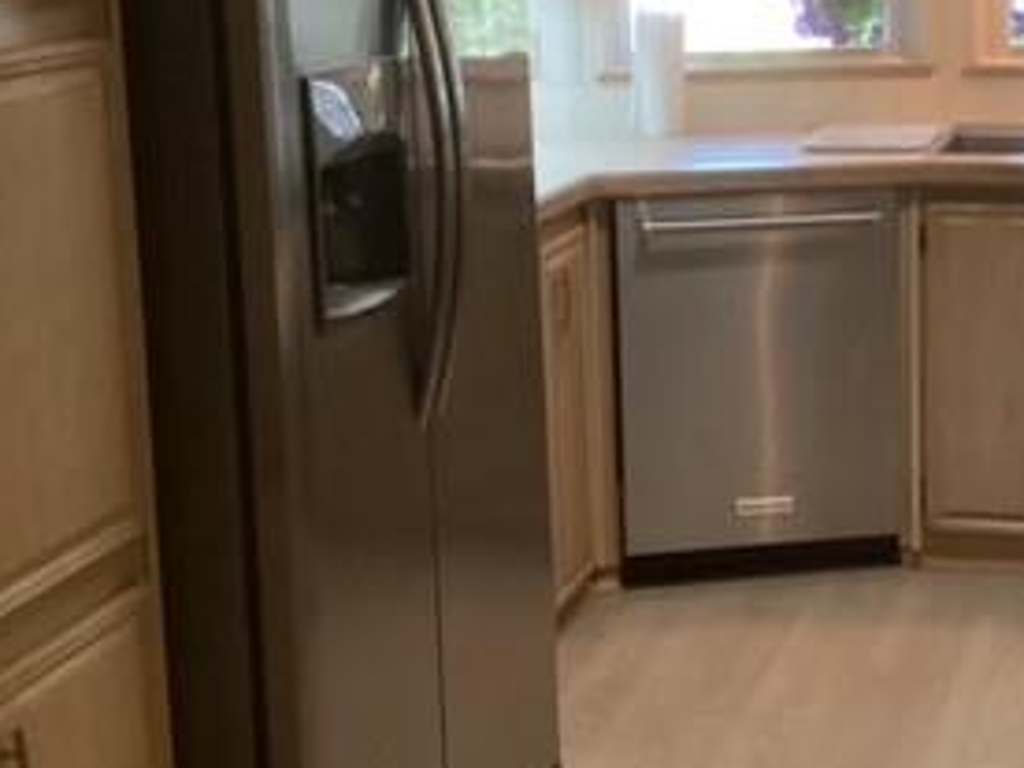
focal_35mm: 72
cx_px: 872
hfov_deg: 26.3
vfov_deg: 20.2
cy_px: 171
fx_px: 2130
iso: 320
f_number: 2.4
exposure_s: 1/60
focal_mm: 3.3
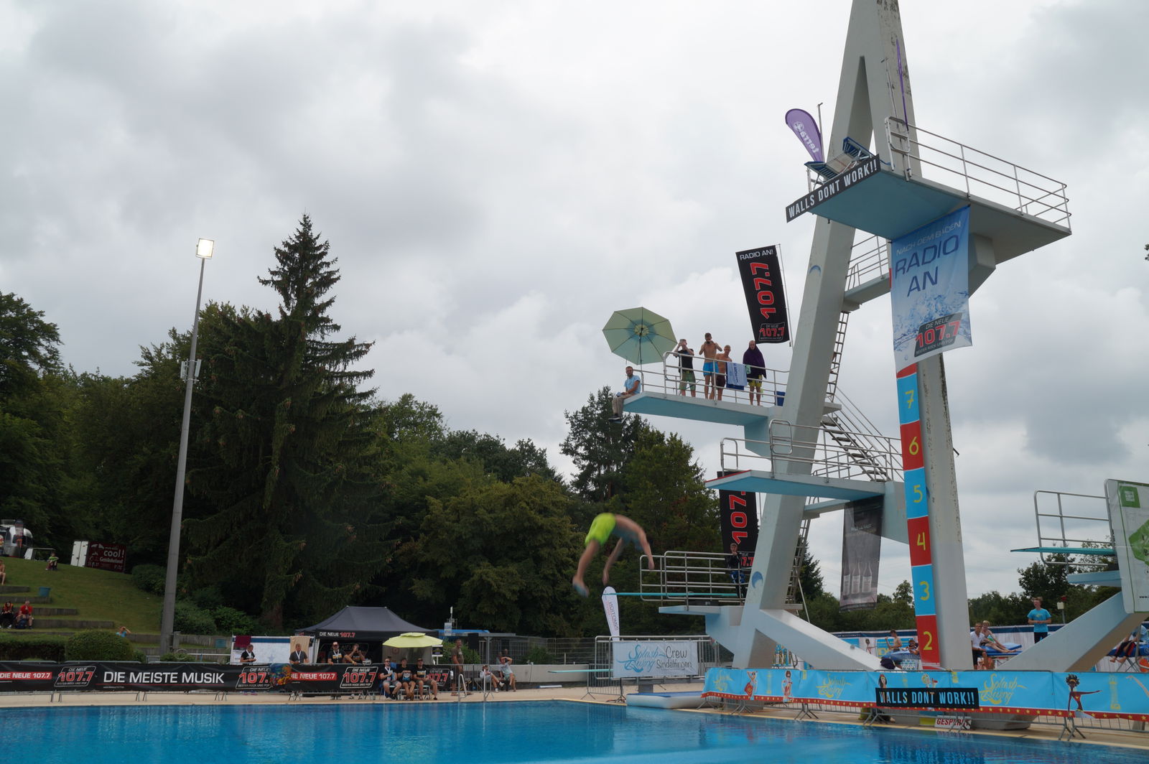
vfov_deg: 47.9
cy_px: 382
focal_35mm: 27
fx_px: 861
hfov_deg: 67.4
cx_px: 574
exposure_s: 1/160
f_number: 13
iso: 100
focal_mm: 18
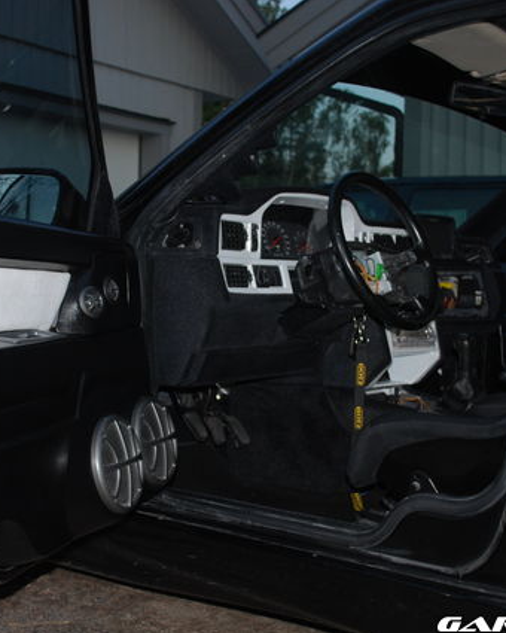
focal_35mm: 51
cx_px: 216
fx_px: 955
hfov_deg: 29.6
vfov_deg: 36.7
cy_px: 319
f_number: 4.2
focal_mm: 24
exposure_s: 1/60
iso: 200
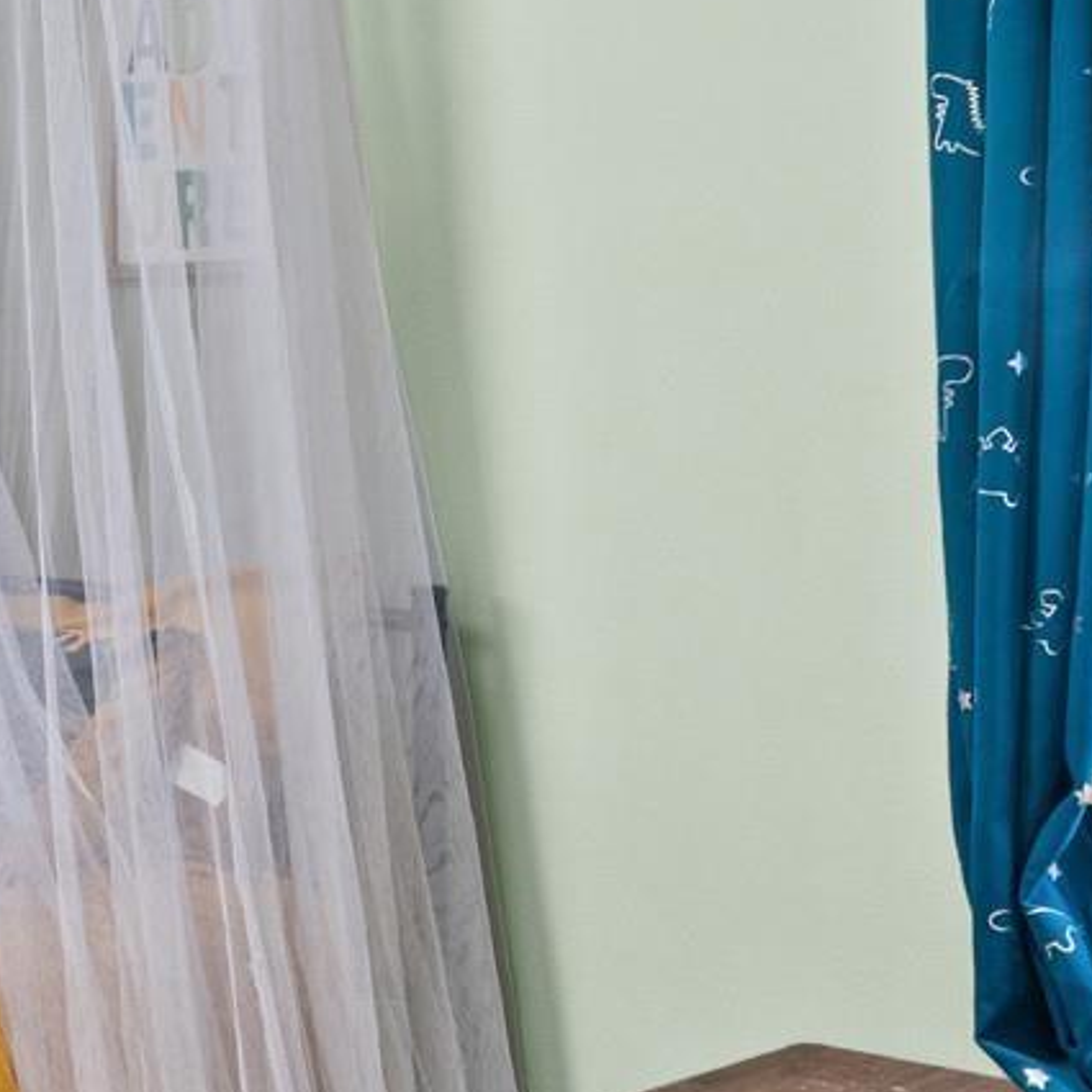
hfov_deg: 17.8
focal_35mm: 90
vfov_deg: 19.2
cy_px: 331
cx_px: -406
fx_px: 3212
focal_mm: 12
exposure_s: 1/1.25
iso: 250
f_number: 9
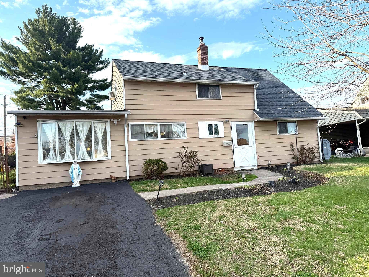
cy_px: 138
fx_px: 256
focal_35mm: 24
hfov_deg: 71.6
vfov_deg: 56.8
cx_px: 184
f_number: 1.78
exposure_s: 1/1727
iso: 80
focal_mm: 6.76
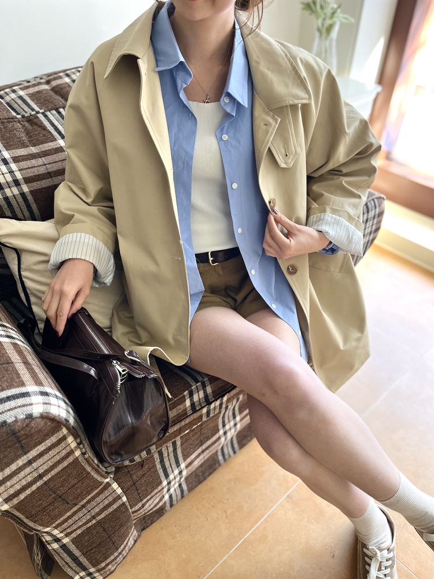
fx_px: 435
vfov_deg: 67.3
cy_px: 290
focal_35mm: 26
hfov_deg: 53.1
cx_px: 217
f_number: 1.6
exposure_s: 1/73
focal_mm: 5.1
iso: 125
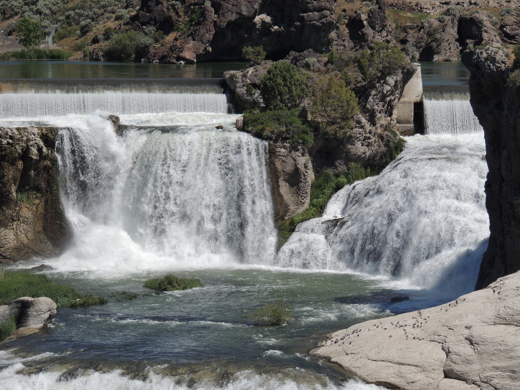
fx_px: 3004
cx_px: 260
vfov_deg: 7.4
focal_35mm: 200
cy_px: 195
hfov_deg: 9.9
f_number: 4.6
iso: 100
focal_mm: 35.6
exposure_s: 1/1000
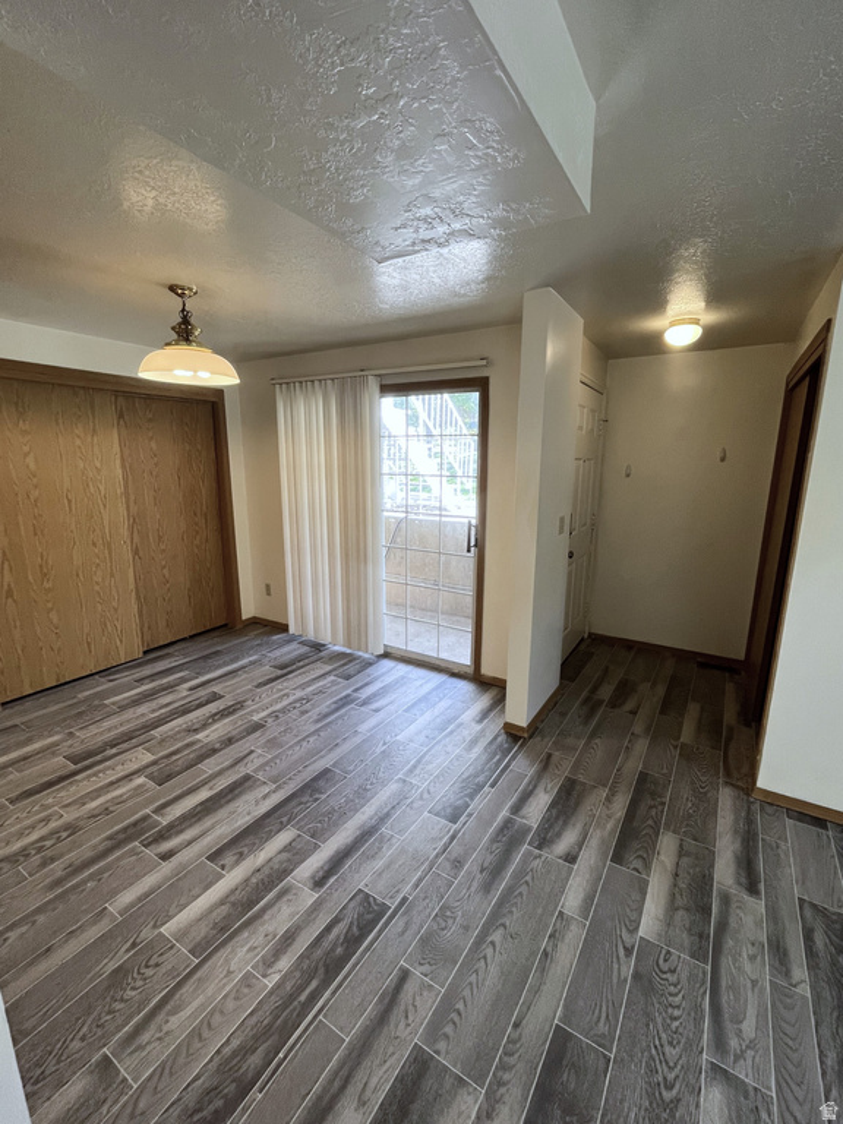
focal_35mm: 14
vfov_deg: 102.1
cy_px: 562
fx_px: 455
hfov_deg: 85.7
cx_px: 422
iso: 125
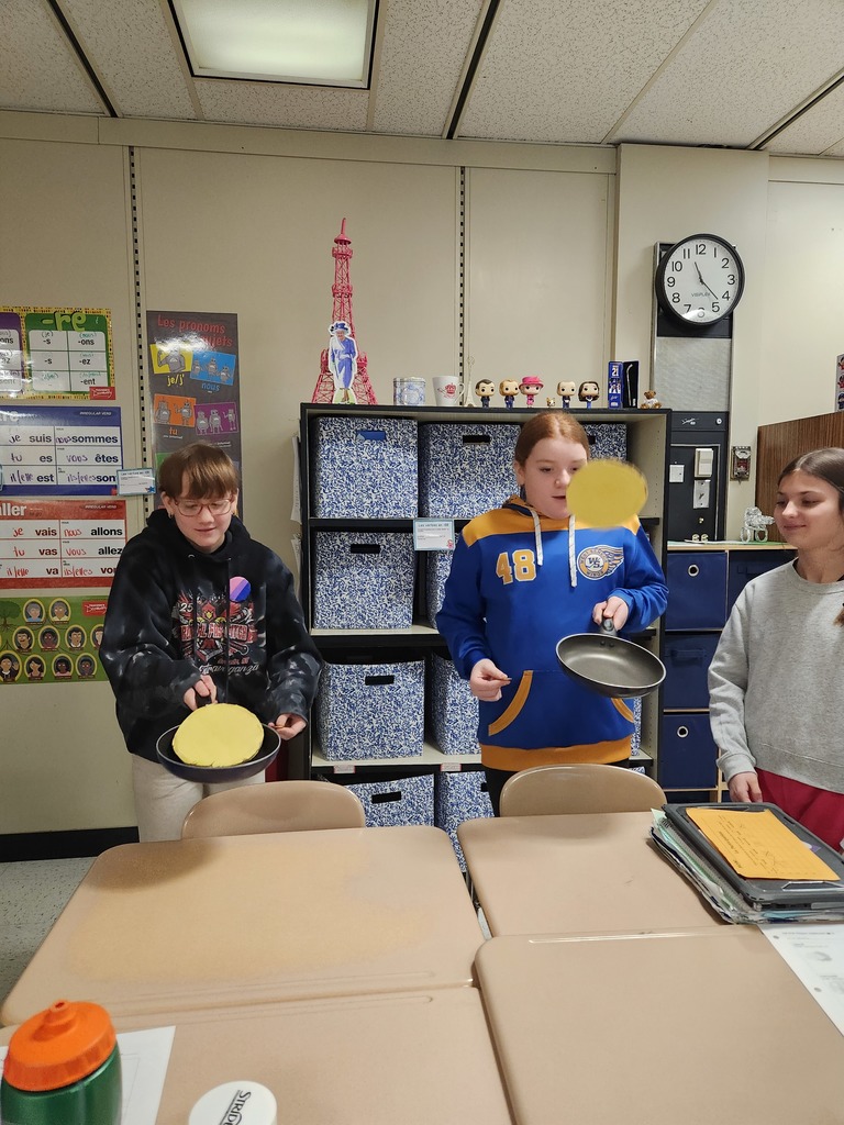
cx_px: 422
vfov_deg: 73.9
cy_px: 562
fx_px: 748
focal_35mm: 23
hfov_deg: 58.9
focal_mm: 5.4
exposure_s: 1/120
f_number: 1.8
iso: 640
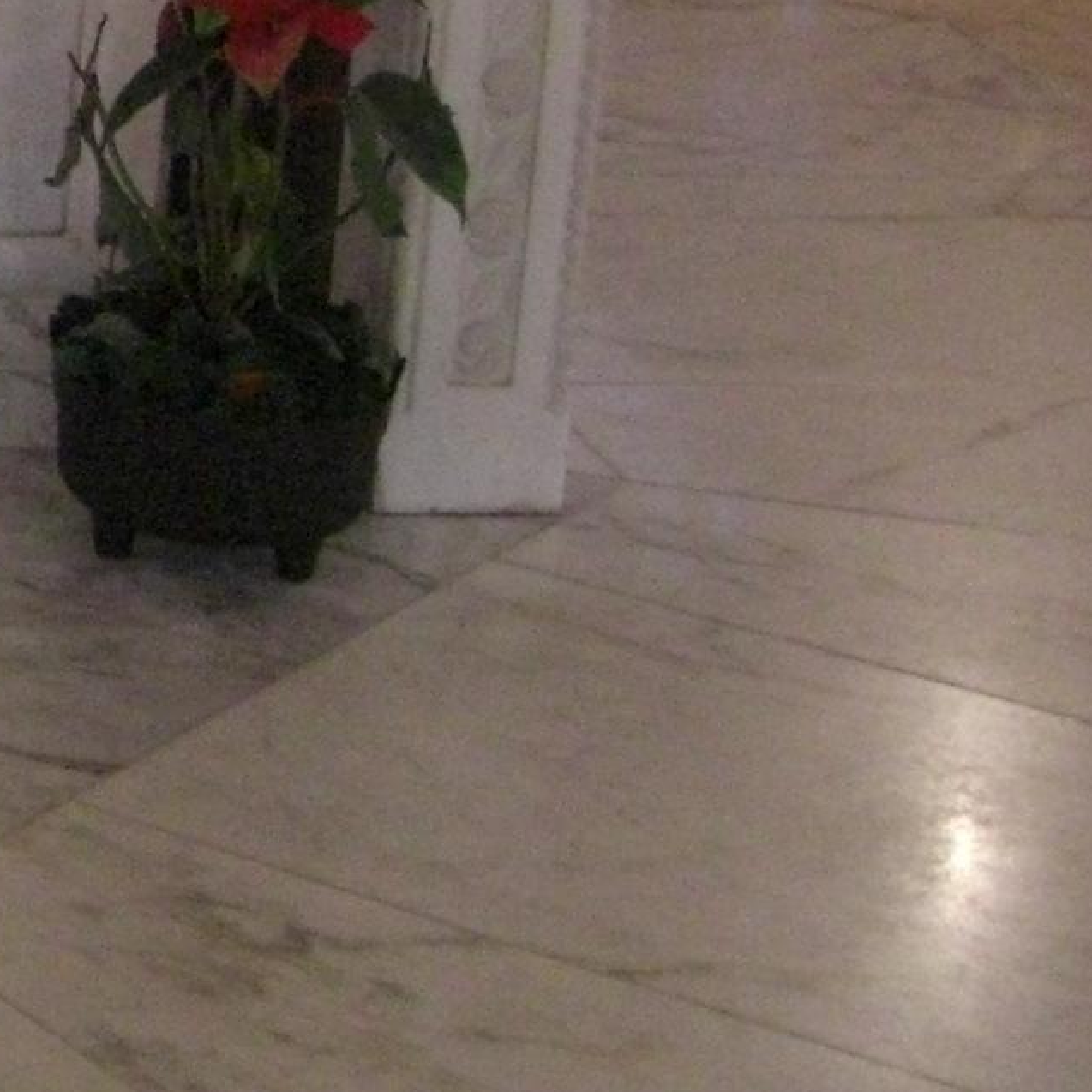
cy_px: -281
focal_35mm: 135
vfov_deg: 12.6
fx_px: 4818
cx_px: -1037
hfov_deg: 11.7
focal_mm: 7.9
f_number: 2.8
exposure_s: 1/40
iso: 800
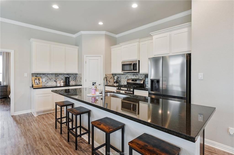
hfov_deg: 90.1
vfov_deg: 67.2
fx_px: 117
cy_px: 78
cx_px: 117
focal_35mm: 18
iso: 250
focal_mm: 18
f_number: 7.1
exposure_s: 1/10
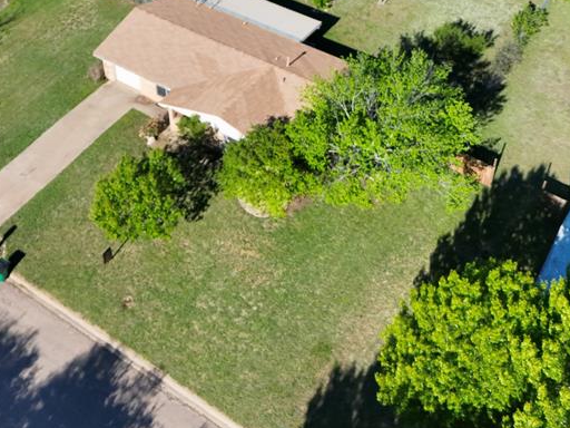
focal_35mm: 48
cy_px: 39
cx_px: 295
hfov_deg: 39.7
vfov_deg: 29.0
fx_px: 790
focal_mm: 6.72
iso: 180
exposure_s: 1/4000
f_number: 1.7
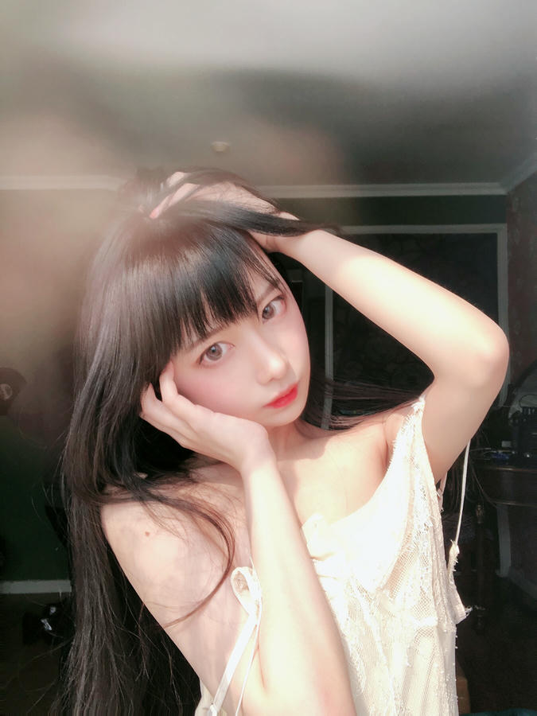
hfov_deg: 44.2
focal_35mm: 32
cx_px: 268
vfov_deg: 56.8
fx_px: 662
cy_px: 358
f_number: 2.2
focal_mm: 2.87
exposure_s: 1/161
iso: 20
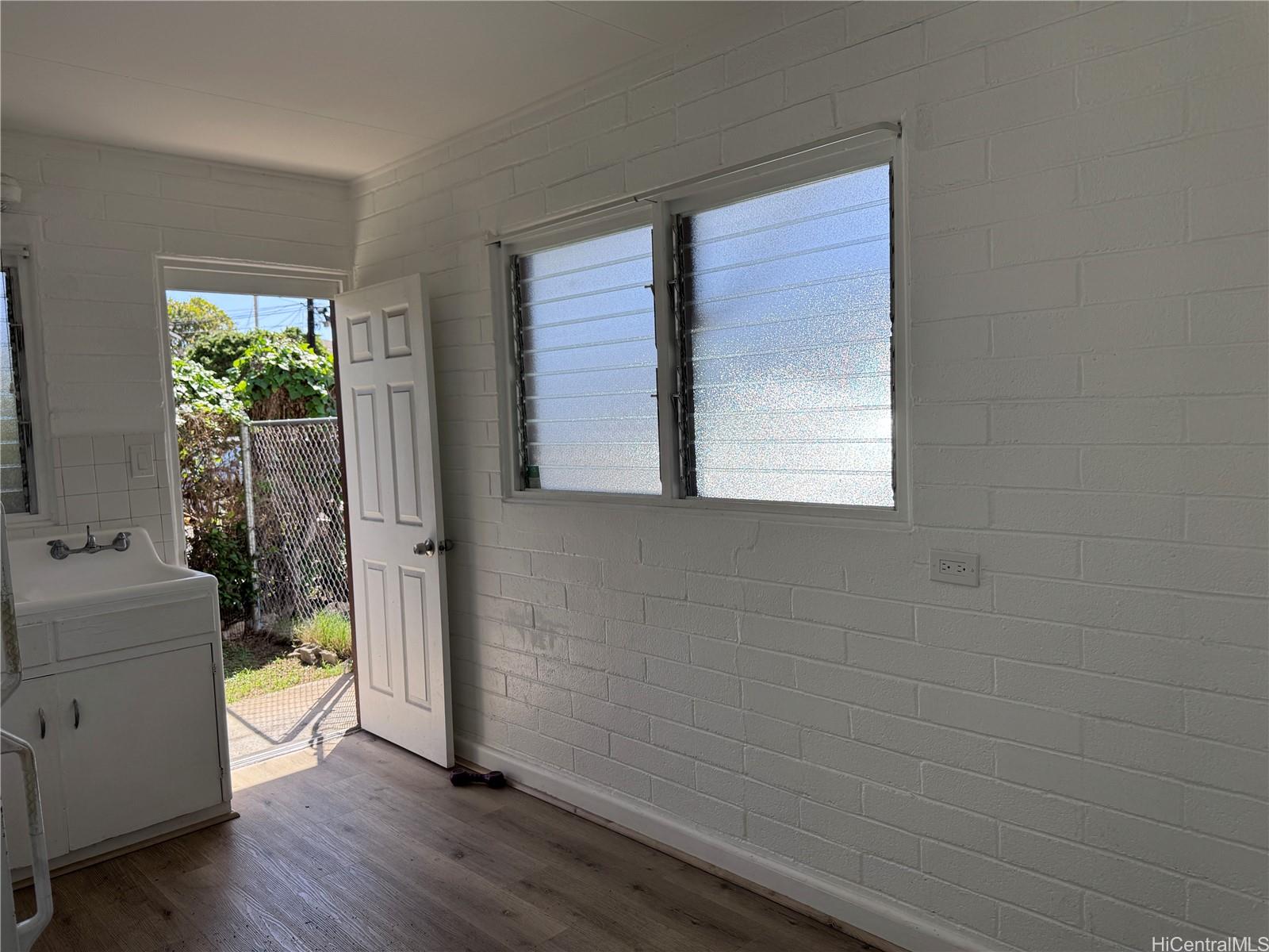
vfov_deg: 56.8
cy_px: 476
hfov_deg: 71.6
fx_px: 880
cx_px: 634
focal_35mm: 24
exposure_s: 1/1238
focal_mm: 6.76
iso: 80
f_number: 1.78
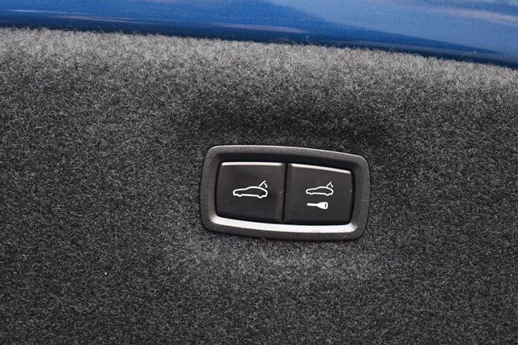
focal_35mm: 82
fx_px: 1179
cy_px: 172
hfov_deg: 24.8
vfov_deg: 16.6
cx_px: 259
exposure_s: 1/125
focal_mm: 55
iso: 2500
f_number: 5.6
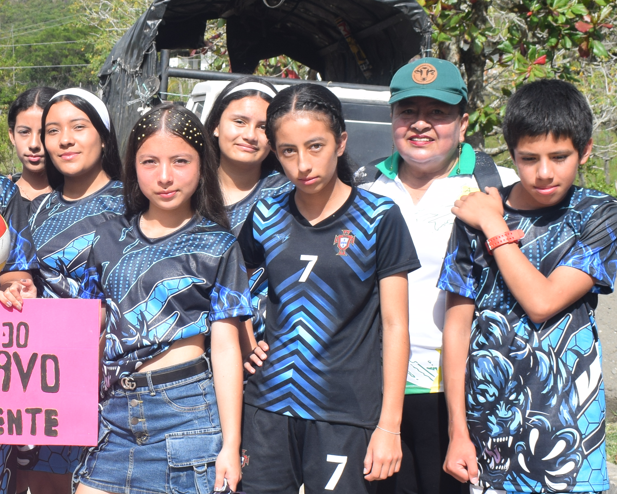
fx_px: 1466
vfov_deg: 19.1
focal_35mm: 80
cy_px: 310
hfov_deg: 23.1
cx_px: 56
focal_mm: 21
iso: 200
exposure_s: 1/320
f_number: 9
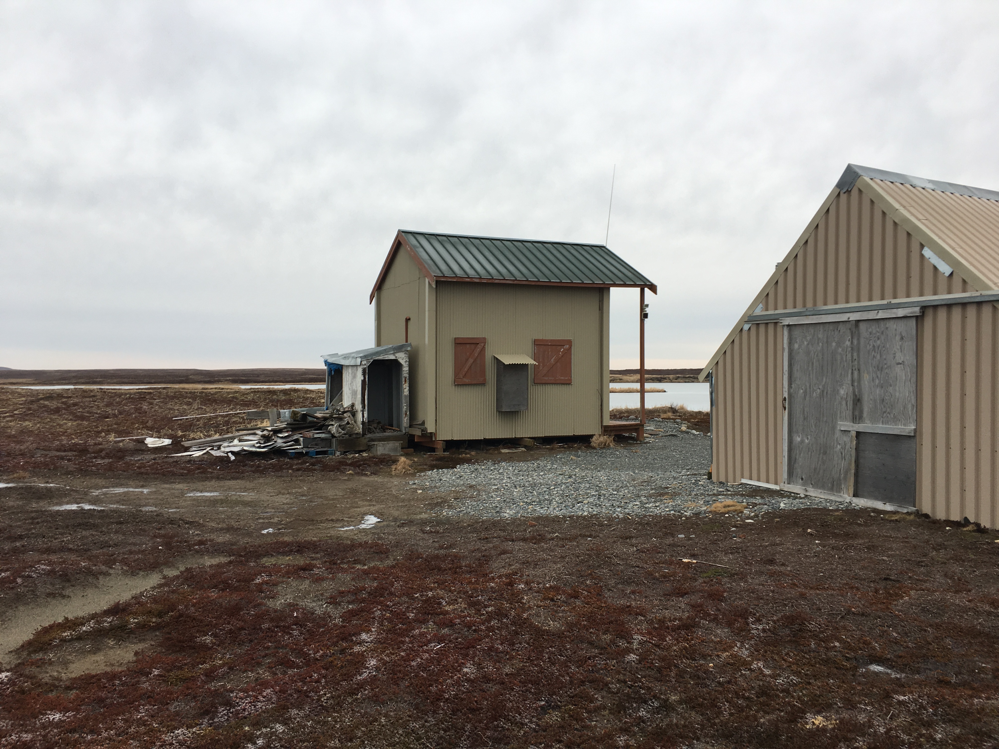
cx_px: 500
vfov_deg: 48.2
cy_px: 374
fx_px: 837
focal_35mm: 29
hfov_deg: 61.7
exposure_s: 1/275
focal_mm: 4.15
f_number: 2.2
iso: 25
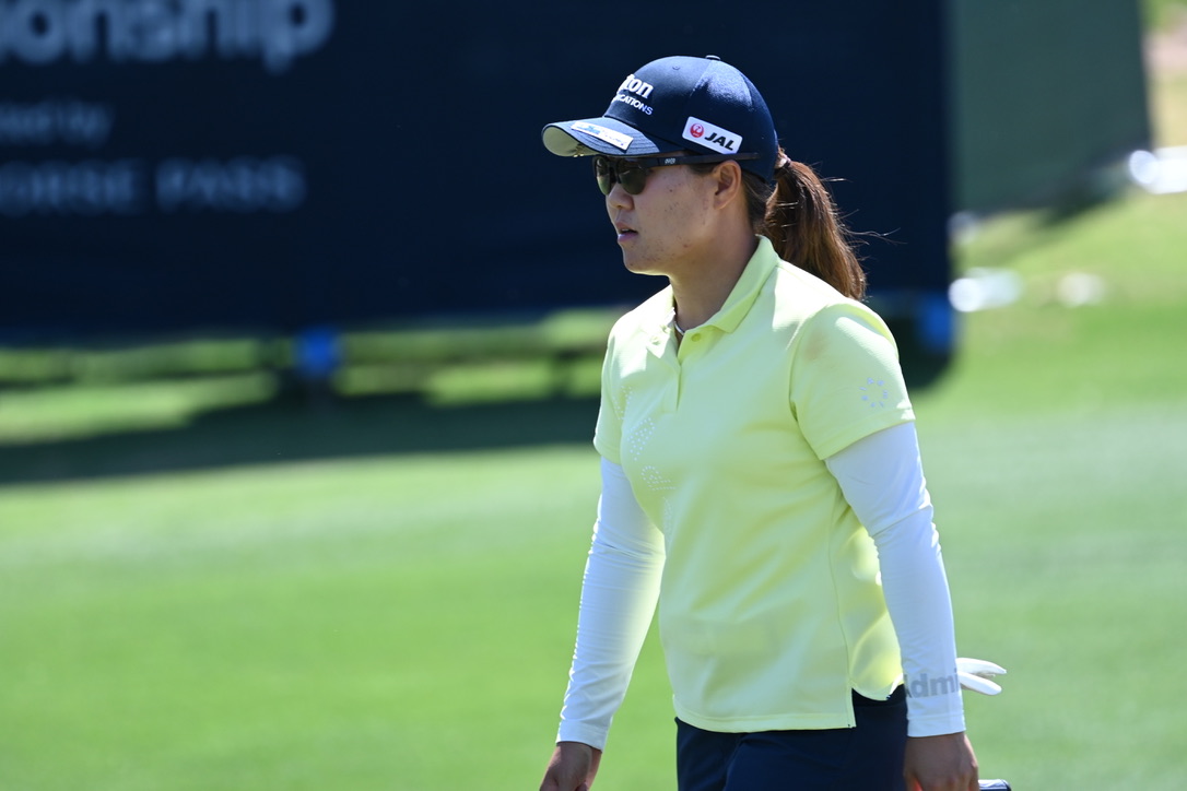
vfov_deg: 2.3
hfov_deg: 3.4
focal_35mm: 600
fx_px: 19782
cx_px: 594
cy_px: 396
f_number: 5.6
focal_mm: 400
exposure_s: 1/640
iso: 320
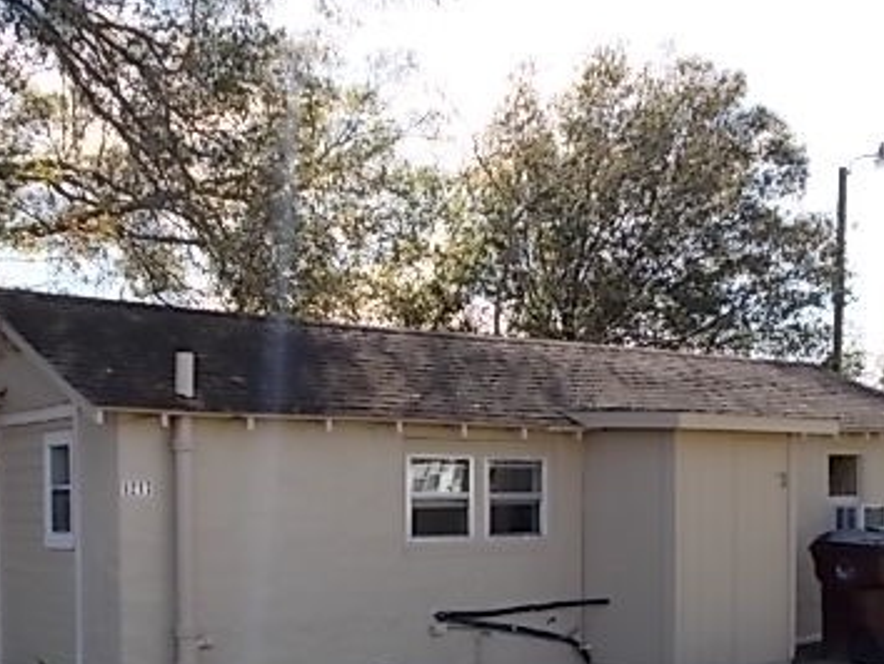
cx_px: 407
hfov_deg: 40.4
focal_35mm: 47
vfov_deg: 30.2
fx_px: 1201
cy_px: 532
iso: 80
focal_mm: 4.6
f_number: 3.2
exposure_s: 1/400
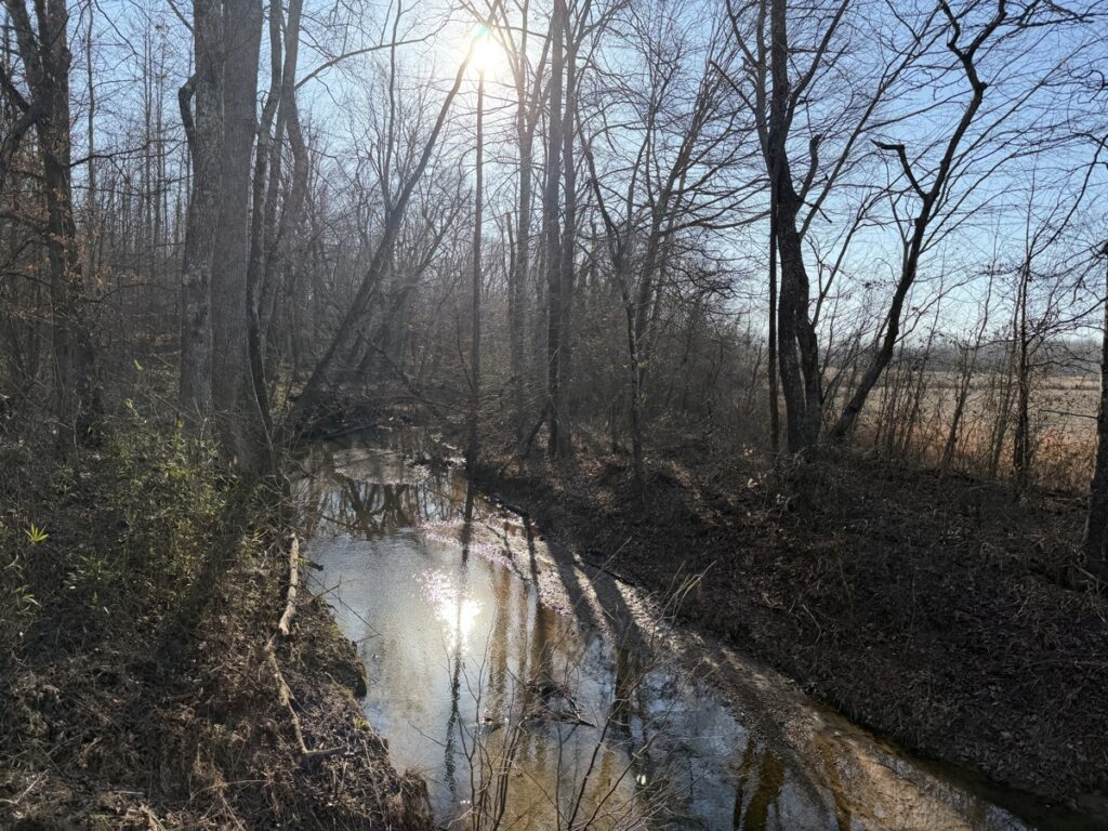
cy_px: 416
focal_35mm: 24
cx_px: 554
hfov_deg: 71.6
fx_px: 768
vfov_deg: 56.8
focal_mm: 6.76
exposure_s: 1/2232
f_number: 1.78
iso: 80
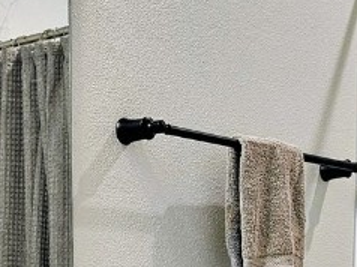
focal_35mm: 99
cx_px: 186
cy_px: 400
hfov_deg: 19.9
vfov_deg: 14.0
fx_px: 1020
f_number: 1.7
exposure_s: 1/120
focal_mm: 6.3
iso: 200
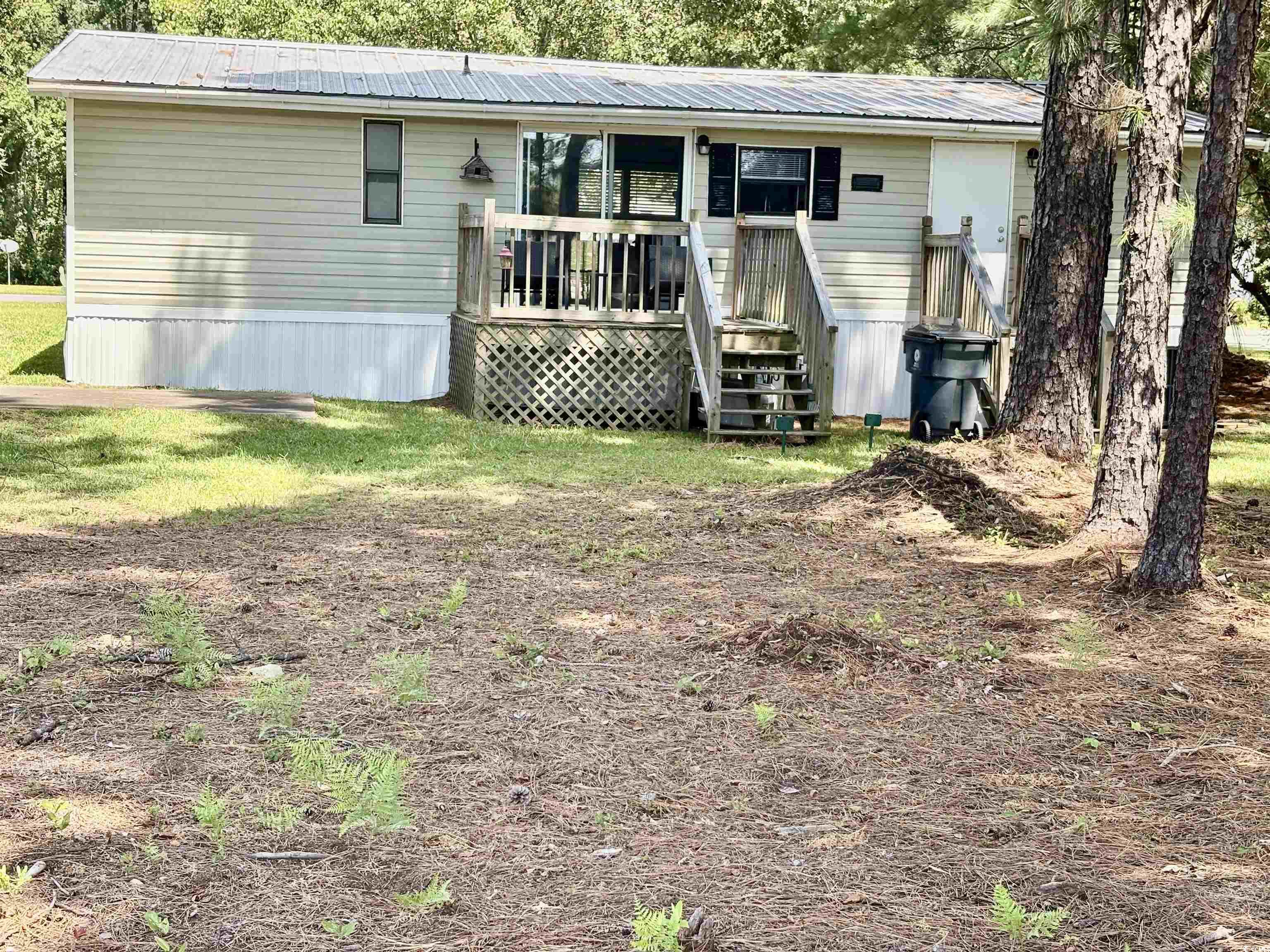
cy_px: 476
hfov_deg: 36.8
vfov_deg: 28.0
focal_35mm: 52
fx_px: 1908
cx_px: 635
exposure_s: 1/489
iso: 40
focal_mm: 5.96
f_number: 1.6
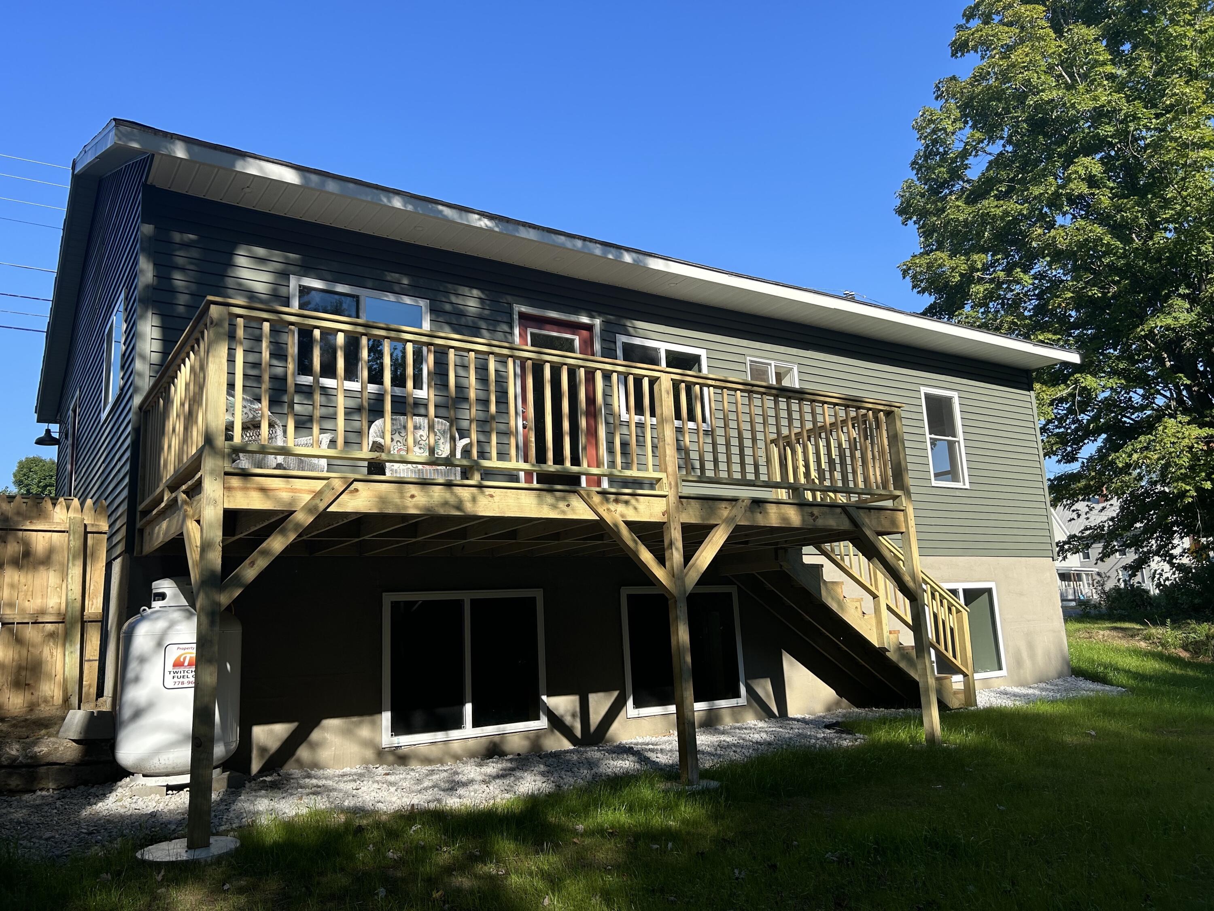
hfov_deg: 67.3
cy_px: 456
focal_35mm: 26
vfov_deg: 53.1
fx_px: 912
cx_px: 607
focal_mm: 5.7
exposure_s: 1/2208
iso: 50
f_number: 1.5
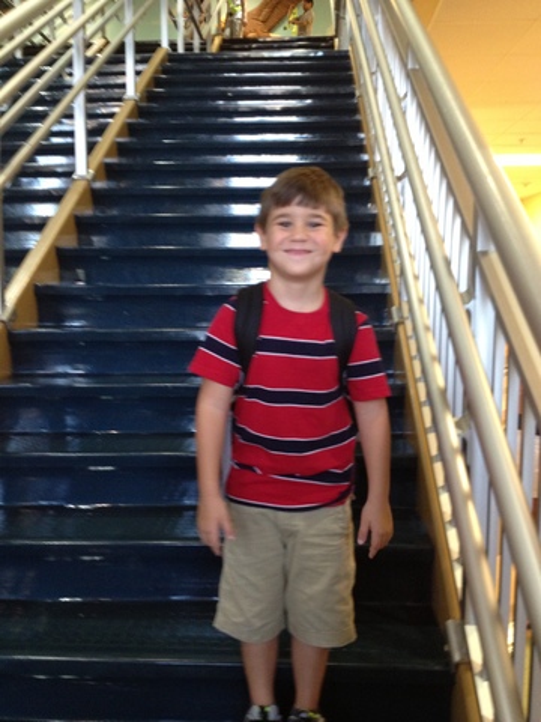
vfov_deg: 52.6
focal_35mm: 35
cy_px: 361
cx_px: 270
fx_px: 729
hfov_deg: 40.7
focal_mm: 4.28
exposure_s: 1/20
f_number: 2.4
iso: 200
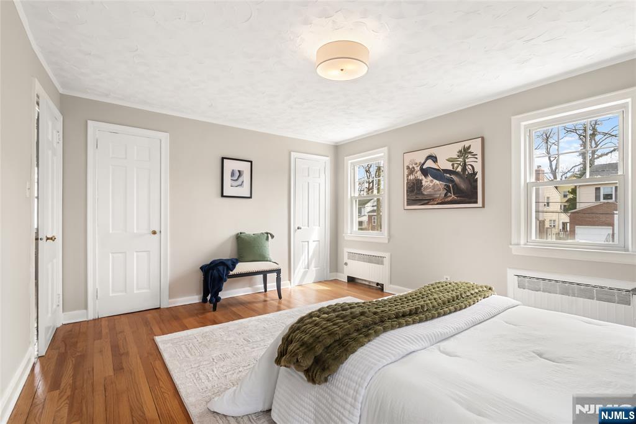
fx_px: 283
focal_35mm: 16
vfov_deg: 73.8
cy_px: 212
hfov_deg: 96.7
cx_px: 318
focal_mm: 16
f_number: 8
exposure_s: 1/30
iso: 100
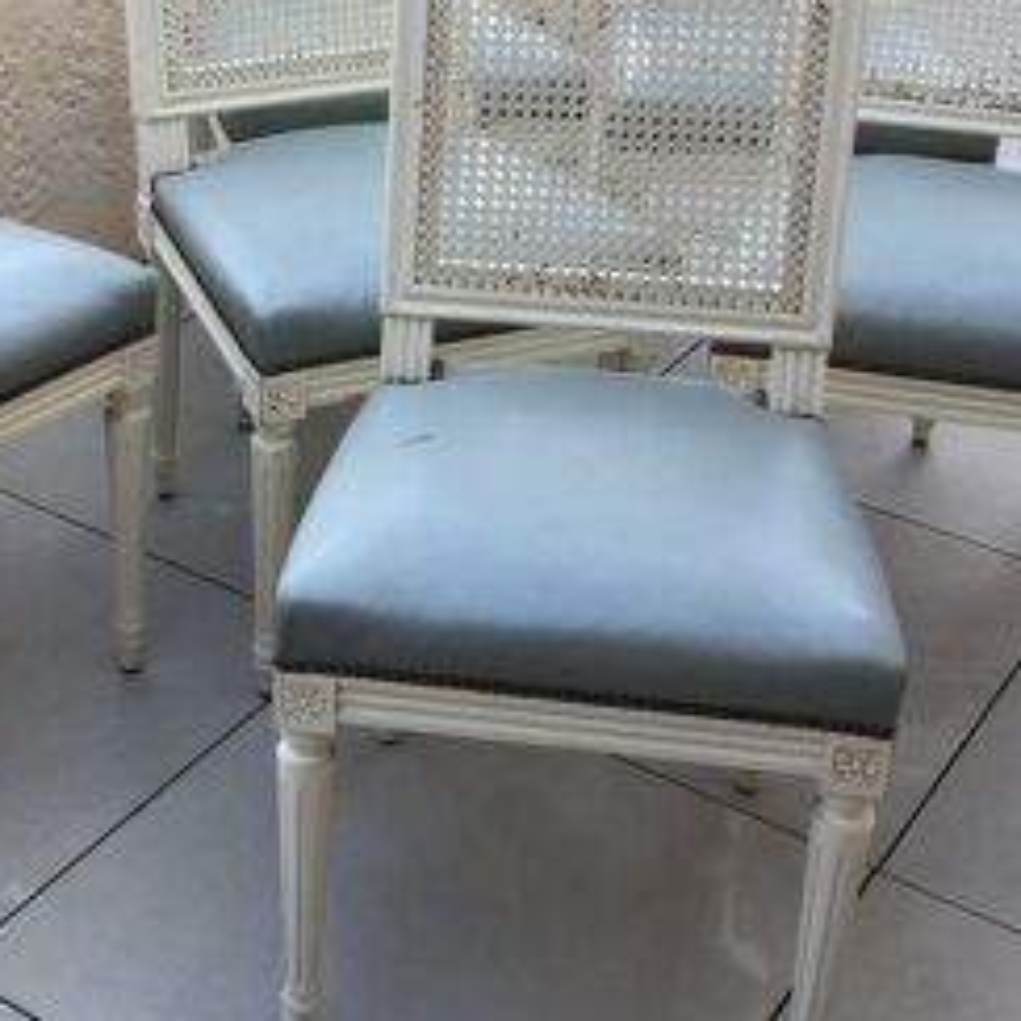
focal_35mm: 63
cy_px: 259
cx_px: 343
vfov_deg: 26.9
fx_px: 2102
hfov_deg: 27.1
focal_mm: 4.15
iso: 32
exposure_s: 1/176
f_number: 2.2
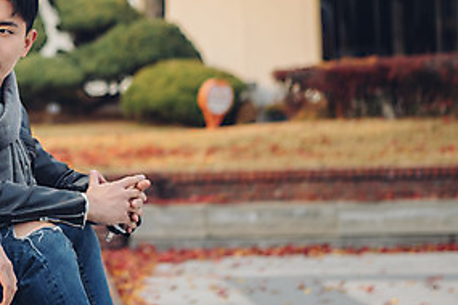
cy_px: 11
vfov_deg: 9.3
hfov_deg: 13.7
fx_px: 1870
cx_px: -22
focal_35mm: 147
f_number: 3.2
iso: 250
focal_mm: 70
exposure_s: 1/500
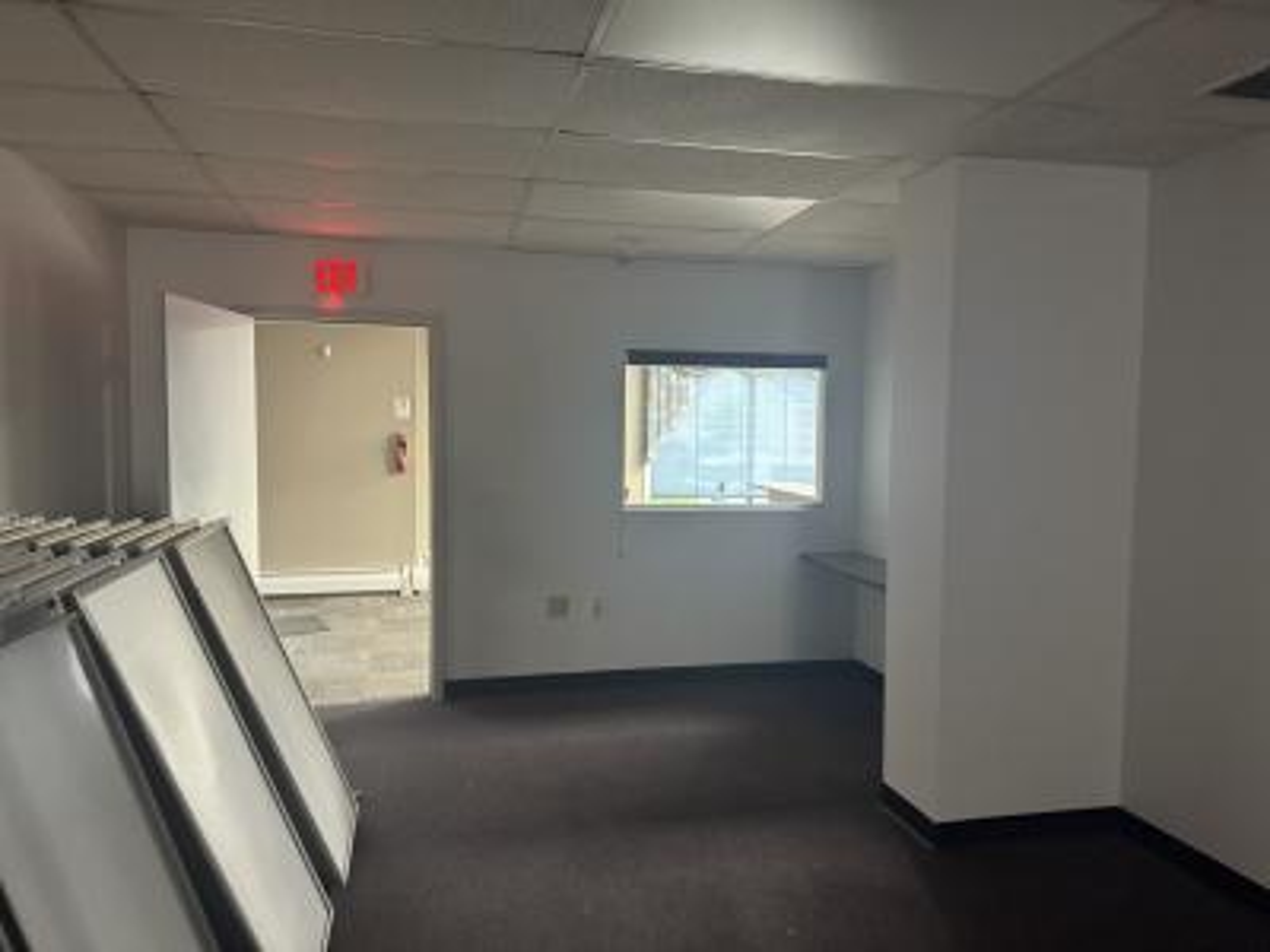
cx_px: 635
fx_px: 881
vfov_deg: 56.8
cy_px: 476
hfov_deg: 71.6
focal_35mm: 24
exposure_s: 1/40
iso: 800
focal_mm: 6.76
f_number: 1.78
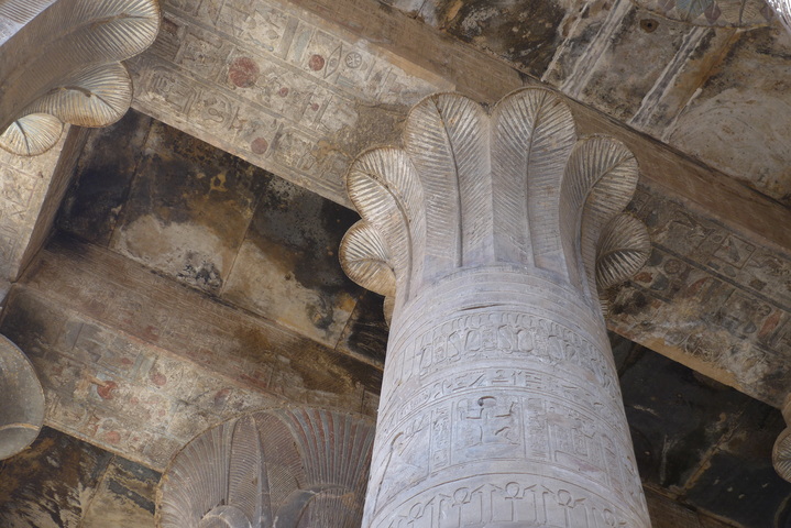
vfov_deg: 27.0
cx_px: 396
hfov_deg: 39.6
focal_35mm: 50
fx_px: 1099
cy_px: 264
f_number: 2
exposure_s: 1/125
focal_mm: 9.8
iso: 80
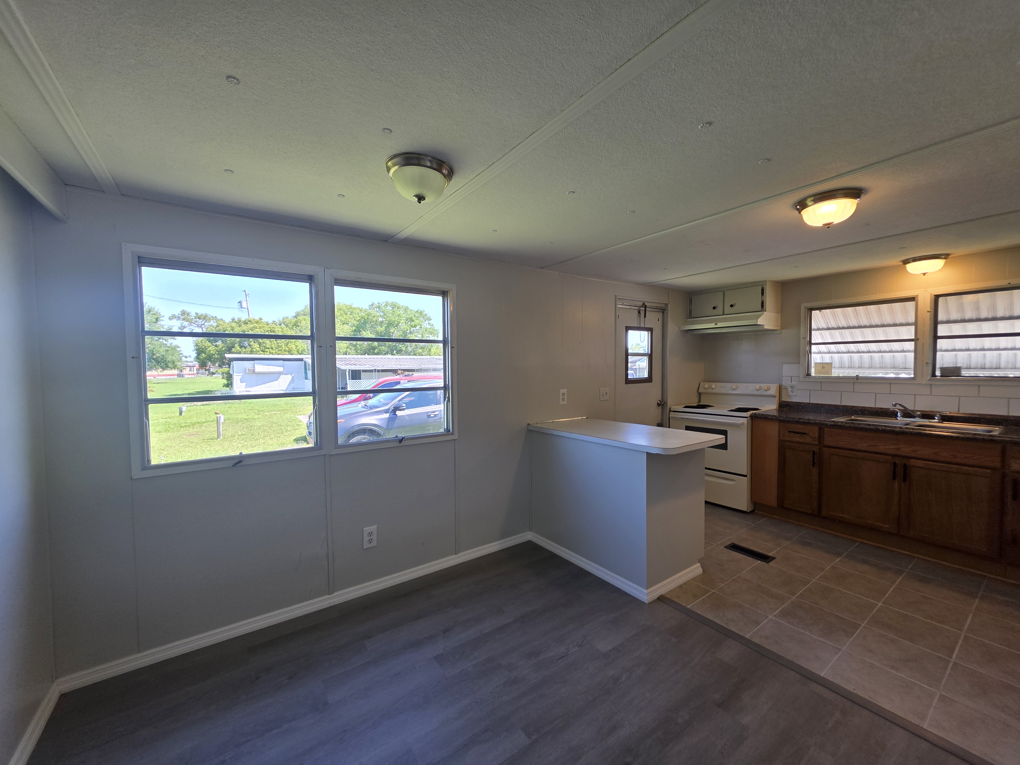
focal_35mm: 13
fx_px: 383
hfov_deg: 106.2
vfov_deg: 89.9
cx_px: 510
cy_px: 382
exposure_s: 1/120
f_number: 1.9
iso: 40
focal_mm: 2.2
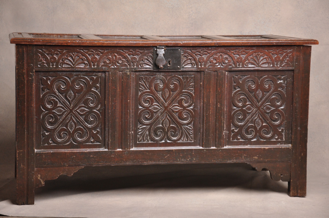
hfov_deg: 21.9
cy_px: 109
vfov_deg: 14.7
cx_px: 164
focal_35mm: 93
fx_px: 849
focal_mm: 62
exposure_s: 1/160
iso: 640
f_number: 5.3
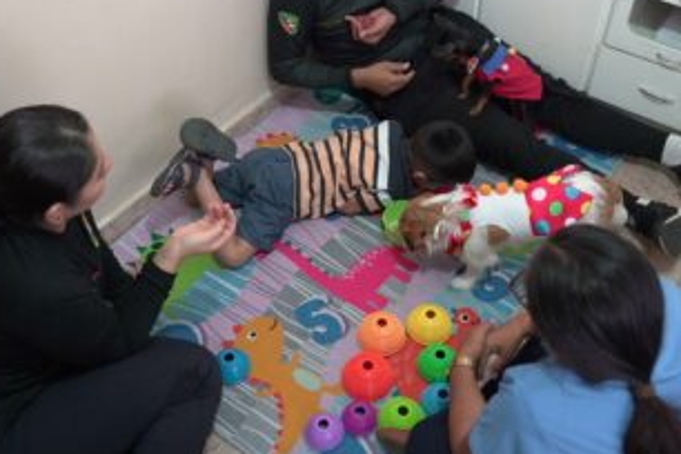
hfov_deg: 51.9
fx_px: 700
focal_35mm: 37
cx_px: 332
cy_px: 174
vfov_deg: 35.8
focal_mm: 18
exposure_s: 1/100
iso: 1250
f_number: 1.8
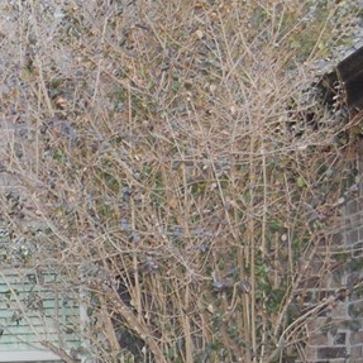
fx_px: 2290
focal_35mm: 193
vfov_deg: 9.0
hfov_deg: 8.9
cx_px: -163
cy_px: 347
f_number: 5.6
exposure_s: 1/125
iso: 1400
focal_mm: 40
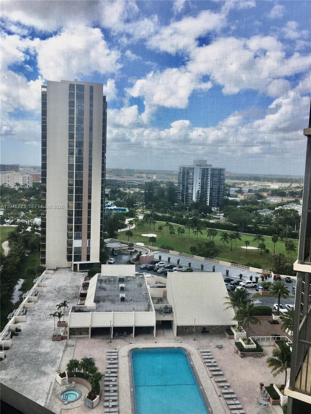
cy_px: 207
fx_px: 347
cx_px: 156
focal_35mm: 29
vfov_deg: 61.7
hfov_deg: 48.2
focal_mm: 4.15
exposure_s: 1/668
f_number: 2.2
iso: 25
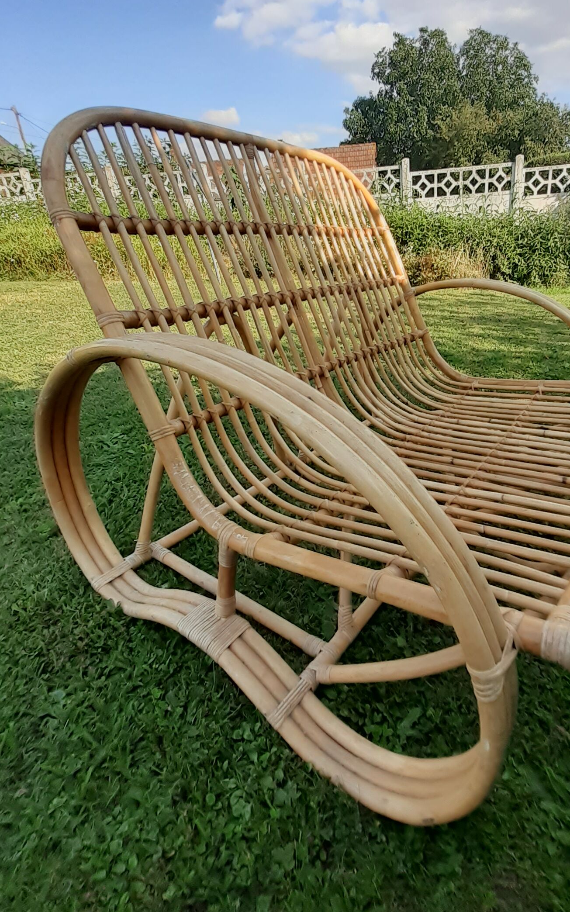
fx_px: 423
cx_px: 359
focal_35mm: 17
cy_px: 398
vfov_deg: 93.9
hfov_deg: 66.9
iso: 40
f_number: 2.2
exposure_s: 1/686
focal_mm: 1.13
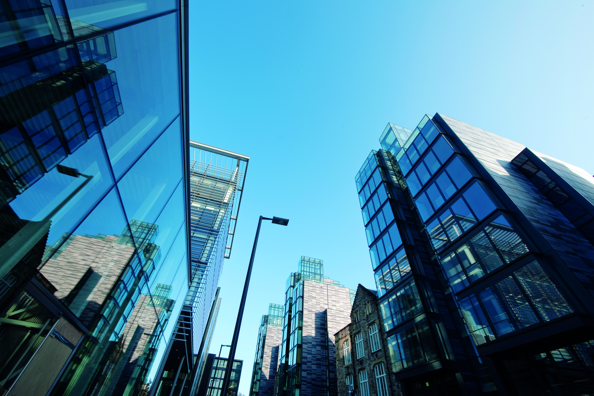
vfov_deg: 81.2
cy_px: 198
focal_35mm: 14
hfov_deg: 104.3
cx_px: 297
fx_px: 231
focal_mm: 14
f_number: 16
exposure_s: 1/25
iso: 100
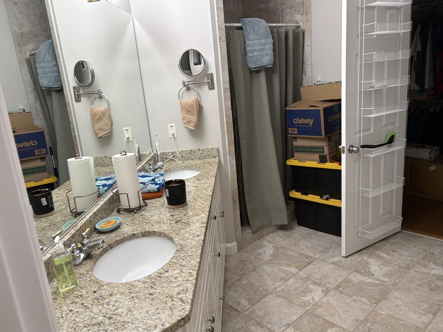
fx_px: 346
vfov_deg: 51.4
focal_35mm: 27
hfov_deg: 65.3
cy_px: 165
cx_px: 215
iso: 125
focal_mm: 5.96
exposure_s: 1/60
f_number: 1.6
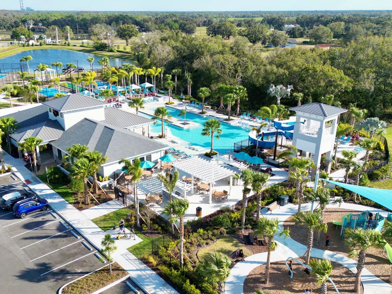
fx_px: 374
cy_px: 170
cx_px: 180
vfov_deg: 42.8
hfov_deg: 55.3
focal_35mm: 33
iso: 200
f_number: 1.7
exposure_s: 1/2000
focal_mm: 6.72
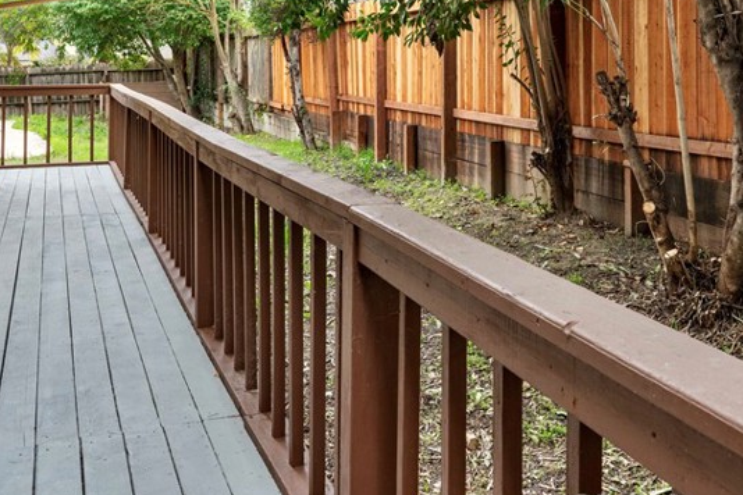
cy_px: 53
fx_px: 949
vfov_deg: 28.2
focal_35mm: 46
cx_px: 431
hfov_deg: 42.6
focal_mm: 24
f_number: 10
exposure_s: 1/20
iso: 640
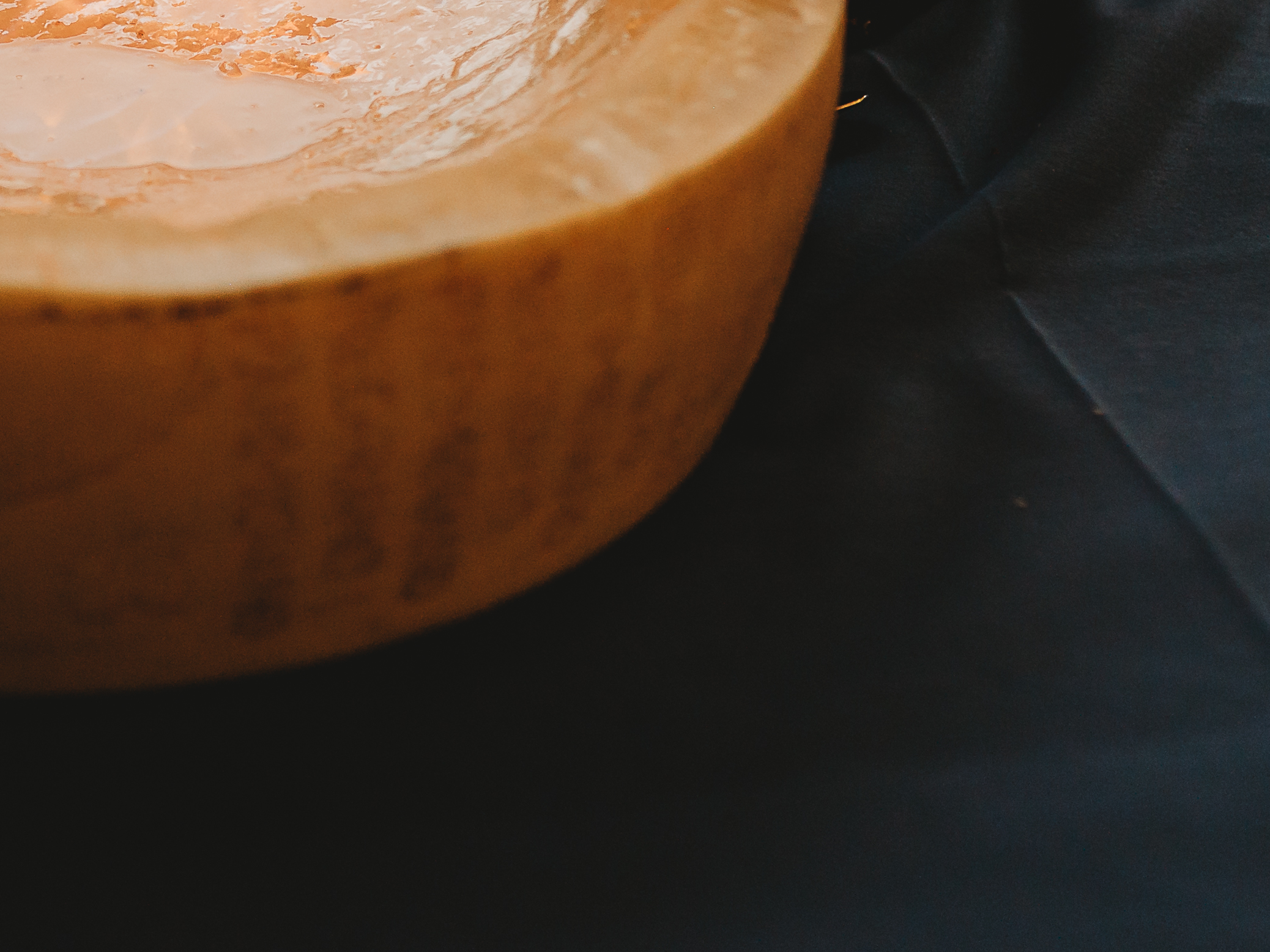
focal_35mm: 98
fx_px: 3595
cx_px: 175
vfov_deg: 14.9
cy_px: 17
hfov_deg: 19.7
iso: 400
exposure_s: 1/200
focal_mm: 35
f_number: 2.2
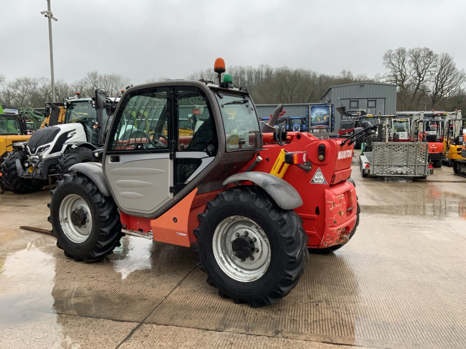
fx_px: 390
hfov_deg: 61.7
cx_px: 233
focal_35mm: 29
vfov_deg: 48.2
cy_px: 174
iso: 16
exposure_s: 1/217
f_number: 1.8
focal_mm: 3
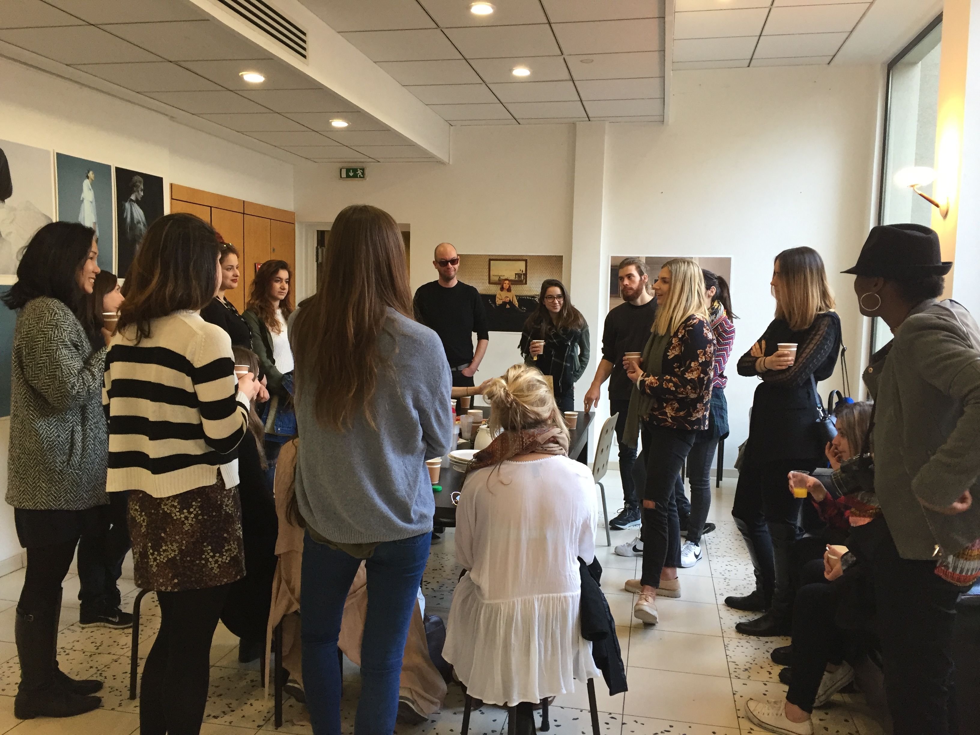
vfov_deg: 48.2
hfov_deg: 61.7
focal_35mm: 29
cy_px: 368
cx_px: 490
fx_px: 821
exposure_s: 1/33
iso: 64
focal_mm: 4.15
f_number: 2.2
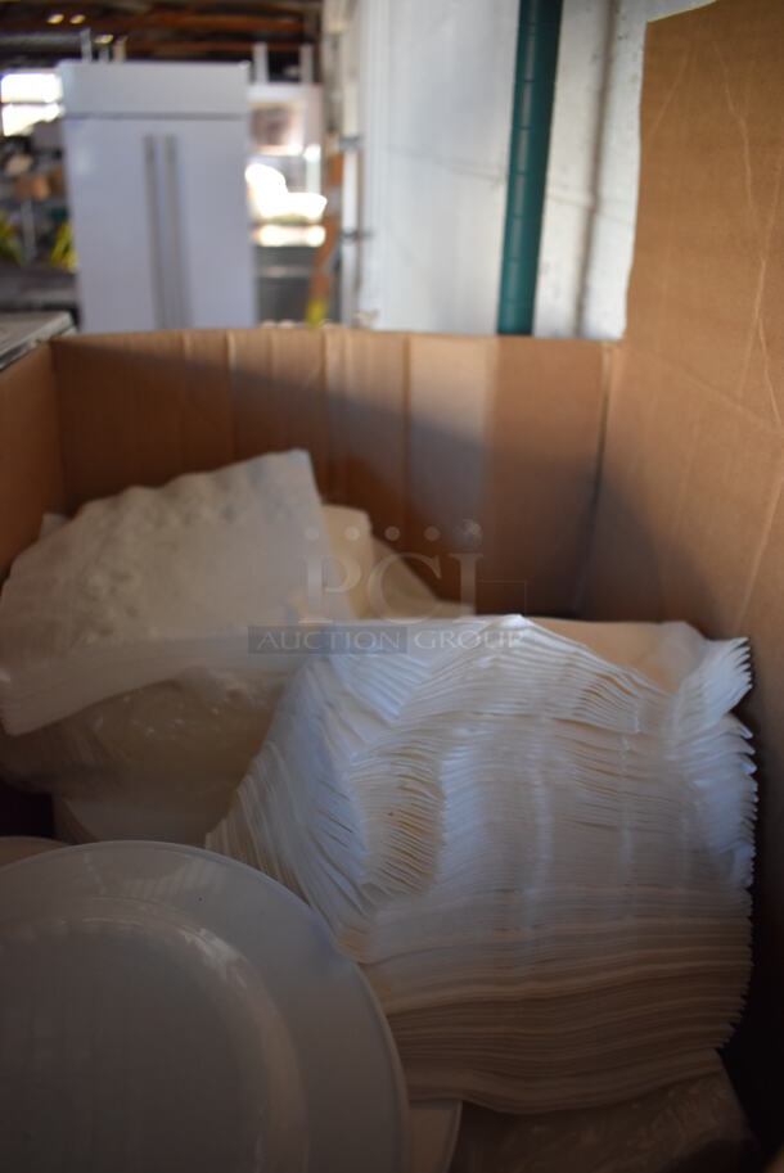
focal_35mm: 27
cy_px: 586
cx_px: 392
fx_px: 881
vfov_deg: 67.3
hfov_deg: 48.0
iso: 800
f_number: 3.5
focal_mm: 18
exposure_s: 1/160
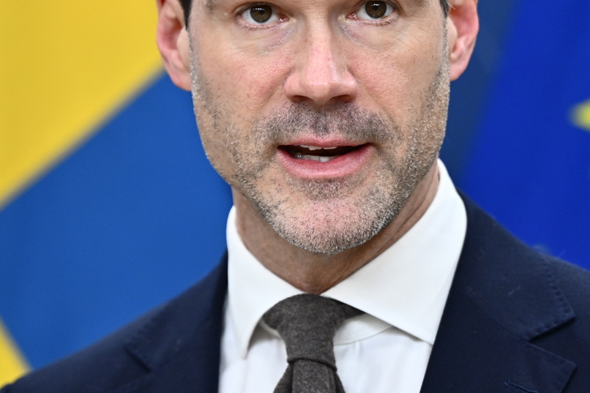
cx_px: 373
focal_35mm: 329
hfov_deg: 6.3
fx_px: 5390
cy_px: 71
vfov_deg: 4.2
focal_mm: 130
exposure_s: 1/250
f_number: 2.8
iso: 640
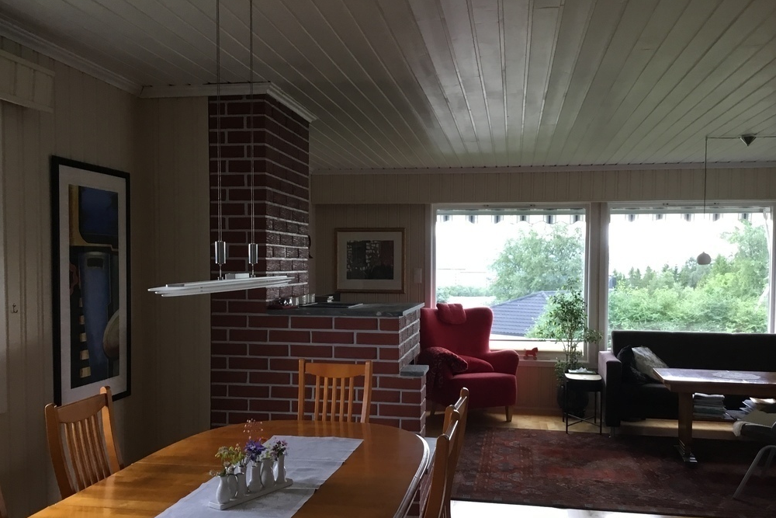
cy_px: 294
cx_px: 397
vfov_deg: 39.9
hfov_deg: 57.2
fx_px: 711
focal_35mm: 33
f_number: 2.4
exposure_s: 1/33
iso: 80
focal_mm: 3.3
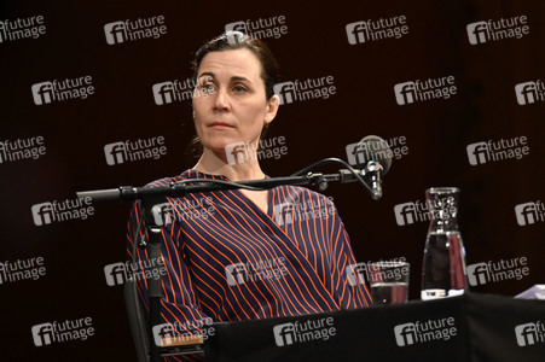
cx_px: 272
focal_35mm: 200
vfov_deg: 6.9
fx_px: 3025
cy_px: 181
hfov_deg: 10.3
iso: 1250
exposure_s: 1/400
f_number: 2.8
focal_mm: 200
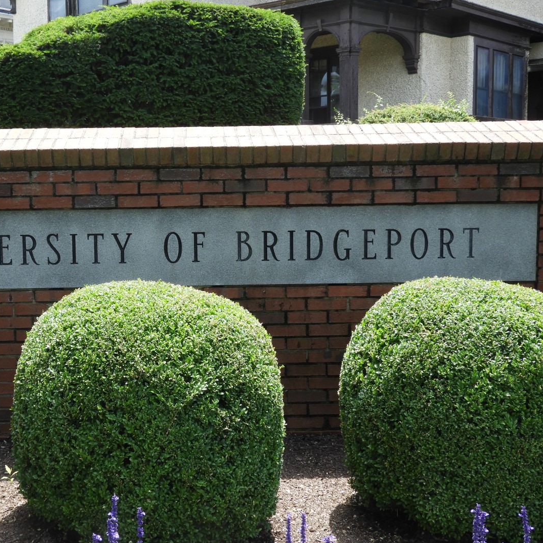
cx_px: 175
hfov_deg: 35.0
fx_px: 852
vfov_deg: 35.4
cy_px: 275
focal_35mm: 48
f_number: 3.8
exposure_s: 1/320
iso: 100
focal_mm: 7.2
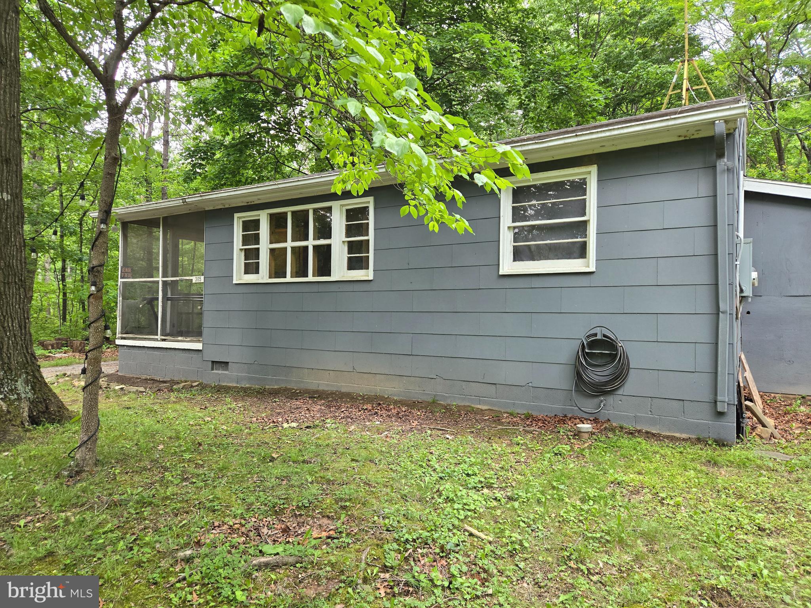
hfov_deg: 73.9
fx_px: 539
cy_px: 304
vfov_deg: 58.9
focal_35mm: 23
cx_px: 406
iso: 125
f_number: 1.8
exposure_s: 1/180
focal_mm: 5.4
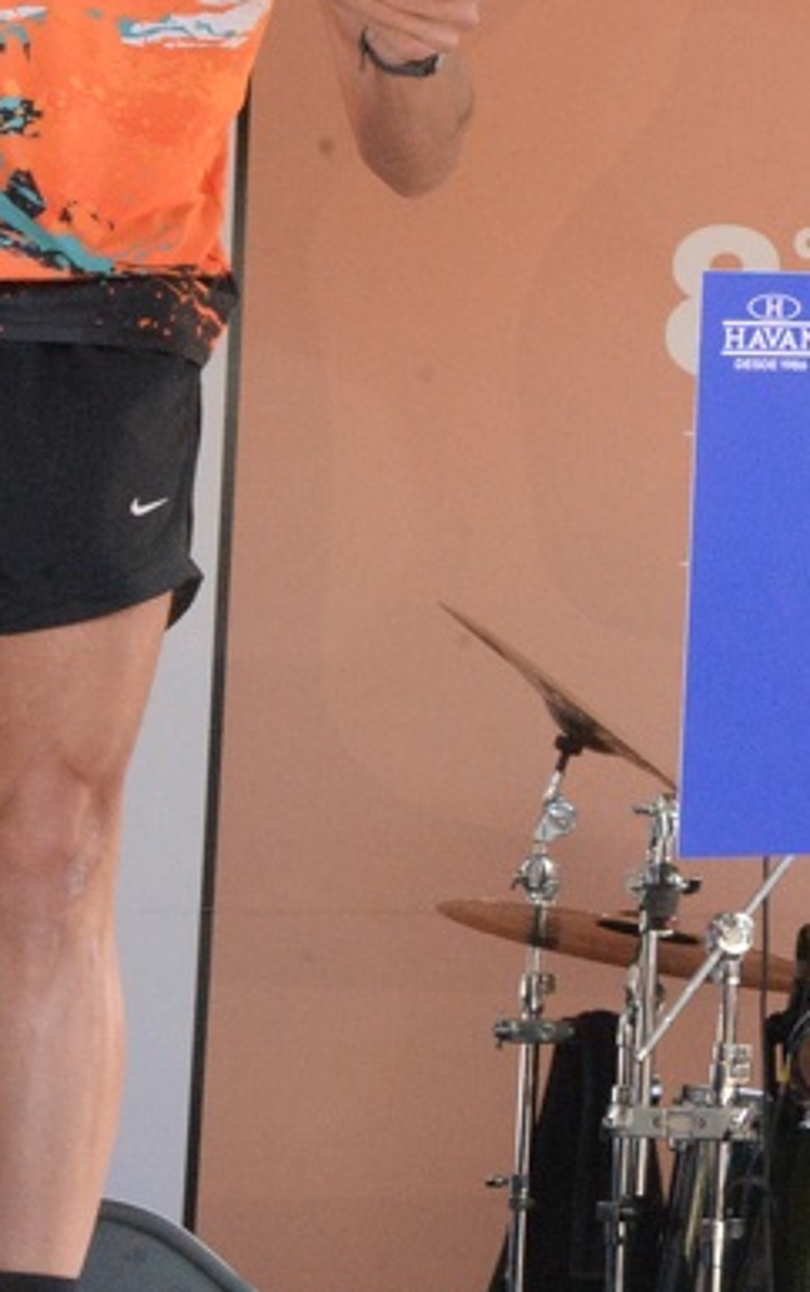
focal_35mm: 155
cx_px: 1151
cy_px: 166
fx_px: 5462
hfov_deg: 8.3
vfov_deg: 13.4
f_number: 16
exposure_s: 1/200
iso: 6400
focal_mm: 48
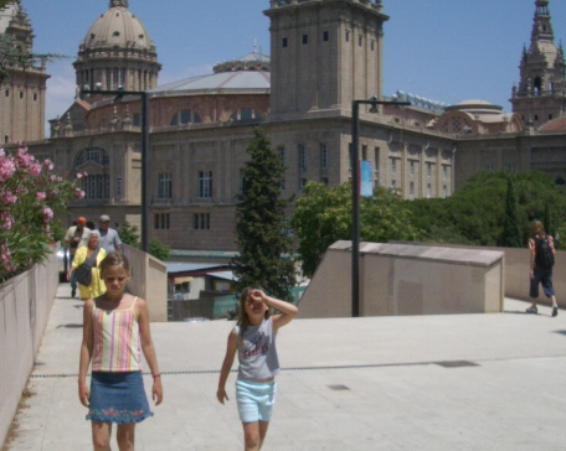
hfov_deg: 38.8
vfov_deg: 31.4
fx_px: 803
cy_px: 234
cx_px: 294
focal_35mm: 48
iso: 50
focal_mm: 5.8
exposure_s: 1/1000
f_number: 4.3
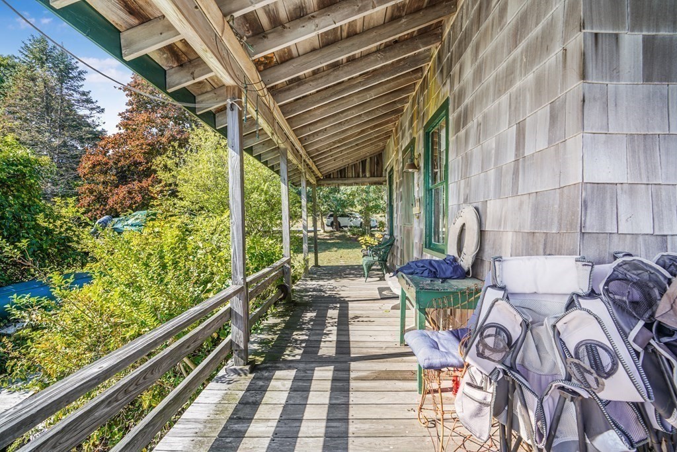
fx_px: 301
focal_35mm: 16
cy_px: 226
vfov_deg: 73.8
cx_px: 338
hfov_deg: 96.7
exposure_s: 1/60
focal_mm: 16
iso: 100
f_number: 8
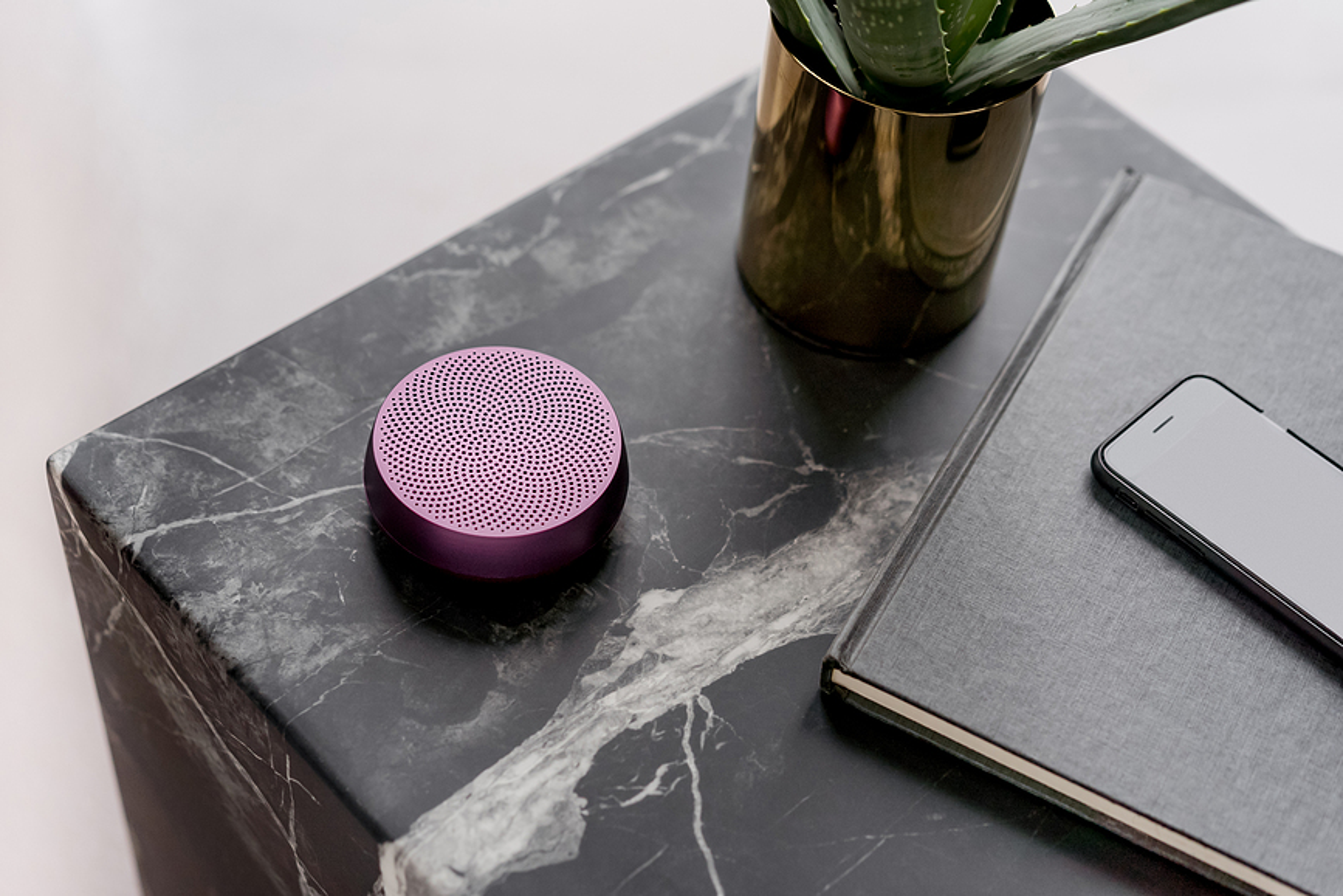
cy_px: 448
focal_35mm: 55
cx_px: 672
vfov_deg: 24.6
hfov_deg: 36.2
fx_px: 2052
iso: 400
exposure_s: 1/125
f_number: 2.8
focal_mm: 55
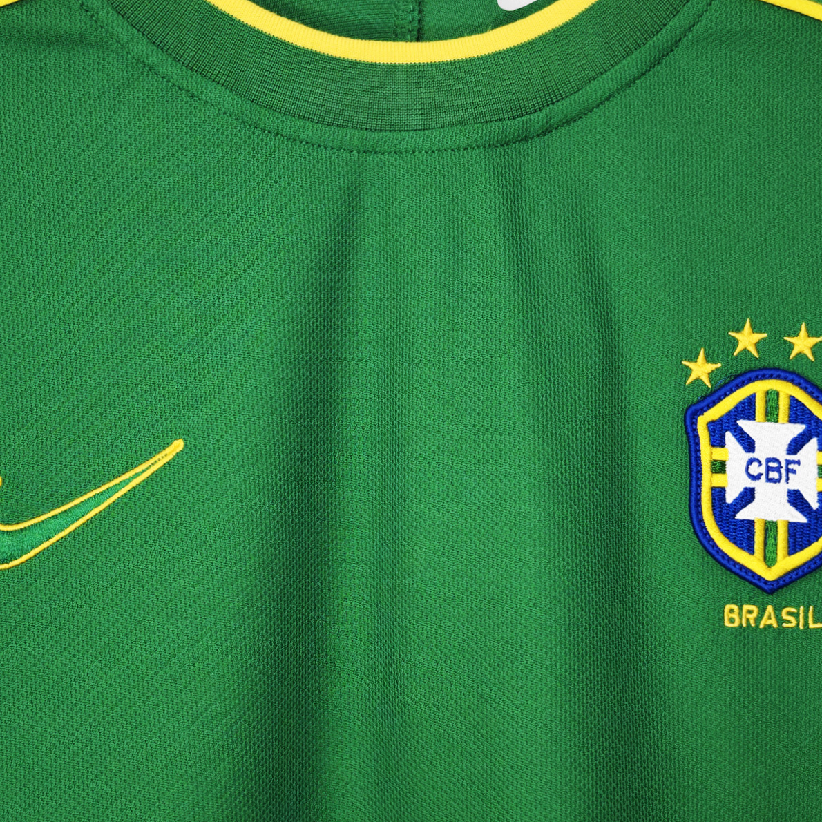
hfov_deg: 24.6
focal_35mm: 70
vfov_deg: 24.7
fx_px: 1881
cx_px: 354
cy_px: 383
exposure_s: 1/100
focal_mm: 8.67
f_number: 1.75
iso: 99
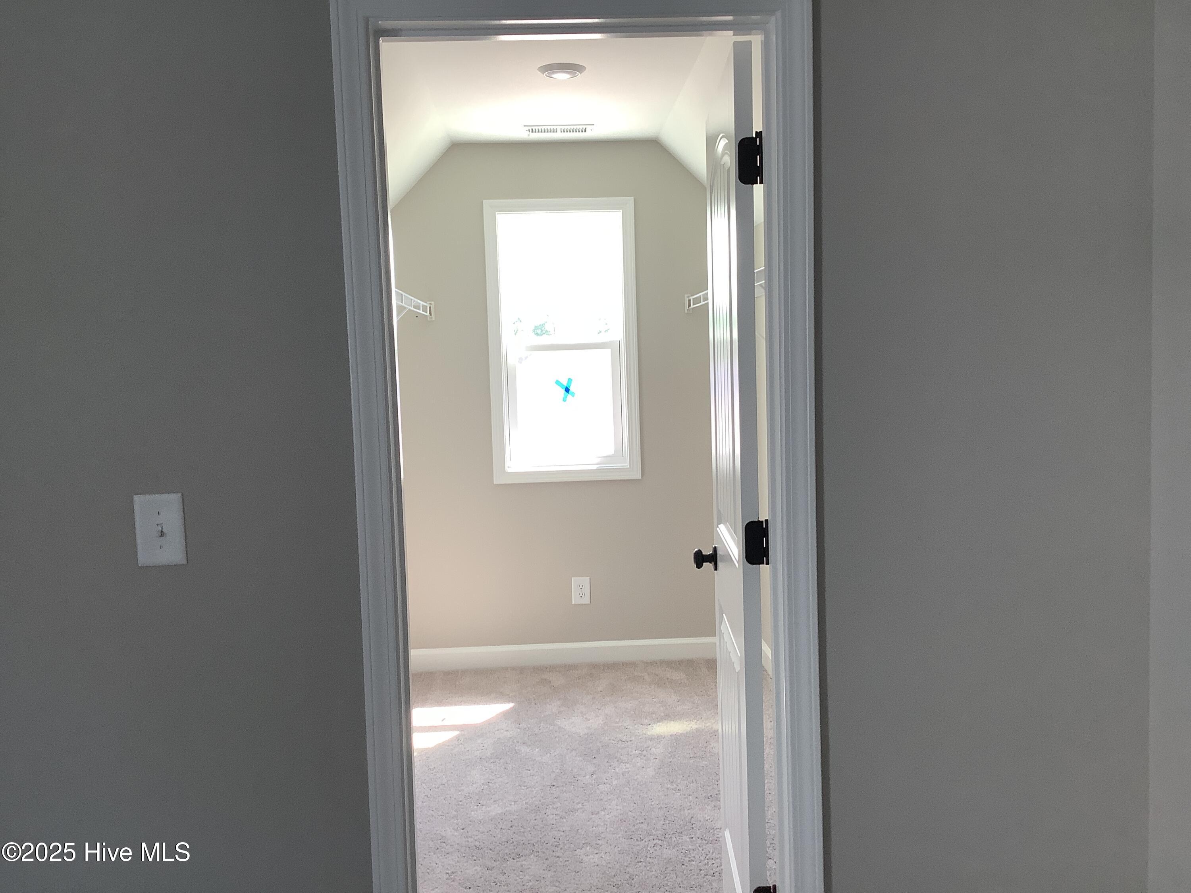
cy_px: 446
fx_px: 1067
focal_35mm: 31
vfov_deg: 45.4
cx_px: 596
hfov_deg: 58.4
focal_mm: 3.3
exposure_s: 1/60
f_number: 2.4
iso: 64
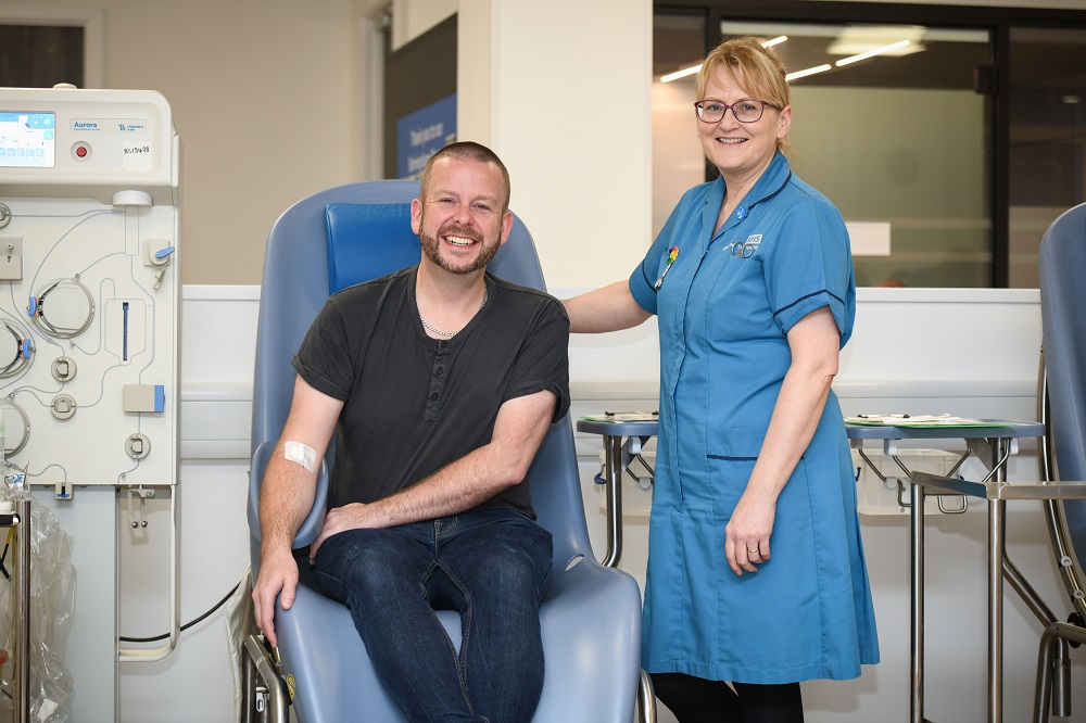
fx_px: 2412
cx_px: 543
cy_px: 362
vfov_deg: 17.1
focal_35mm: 80
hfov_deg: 25.4
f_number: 4.5
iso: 400
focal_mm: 80
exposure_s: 1/60
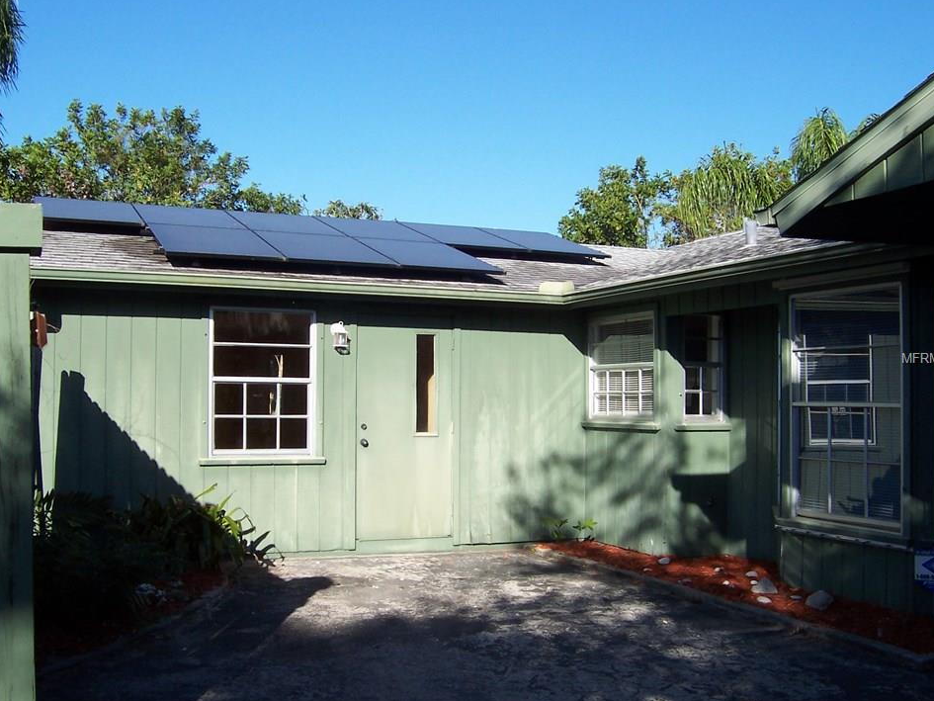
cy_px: 359
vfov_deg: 36.8
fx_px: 1052
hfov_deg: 47.9
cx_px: 456
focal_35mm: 39
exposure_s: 1/500
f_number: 4.8
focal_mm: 5.6
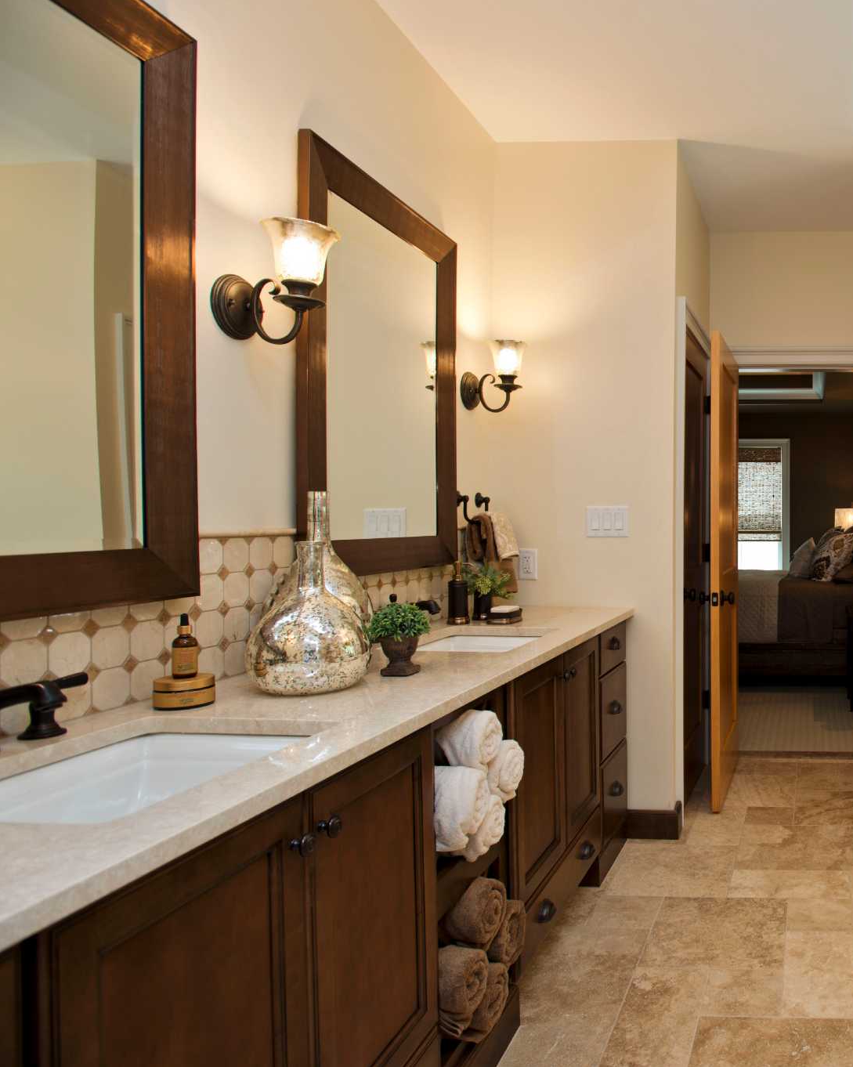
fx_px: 758
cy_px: 534
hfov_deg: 50.5
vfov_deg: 70.3
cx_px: 801
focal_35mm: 24
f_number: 7.1
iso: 100
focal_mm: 17
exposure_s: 1/8
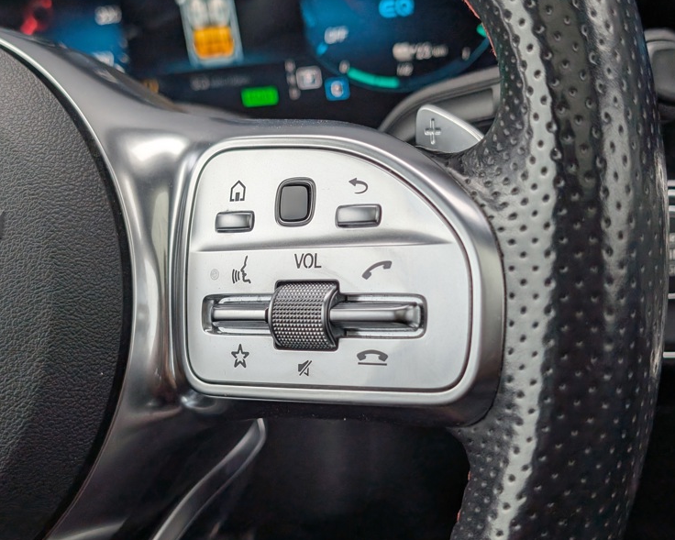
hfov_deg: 36.0
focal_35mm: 52
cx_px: 321
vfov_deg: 29.1
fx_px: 1039
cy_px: 270
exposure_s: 1/218
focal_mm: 6.9
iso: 23
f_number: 1.68
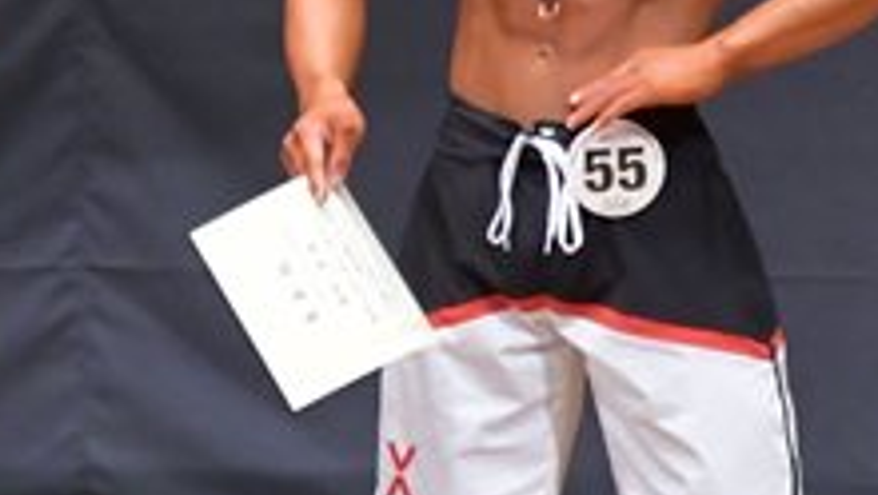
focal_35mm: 995
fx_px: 23176
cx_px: -477
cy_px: 248
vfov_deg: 1.2
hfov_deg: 2.2
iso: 8000
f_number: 5.6
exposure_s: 1/400
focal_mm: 180
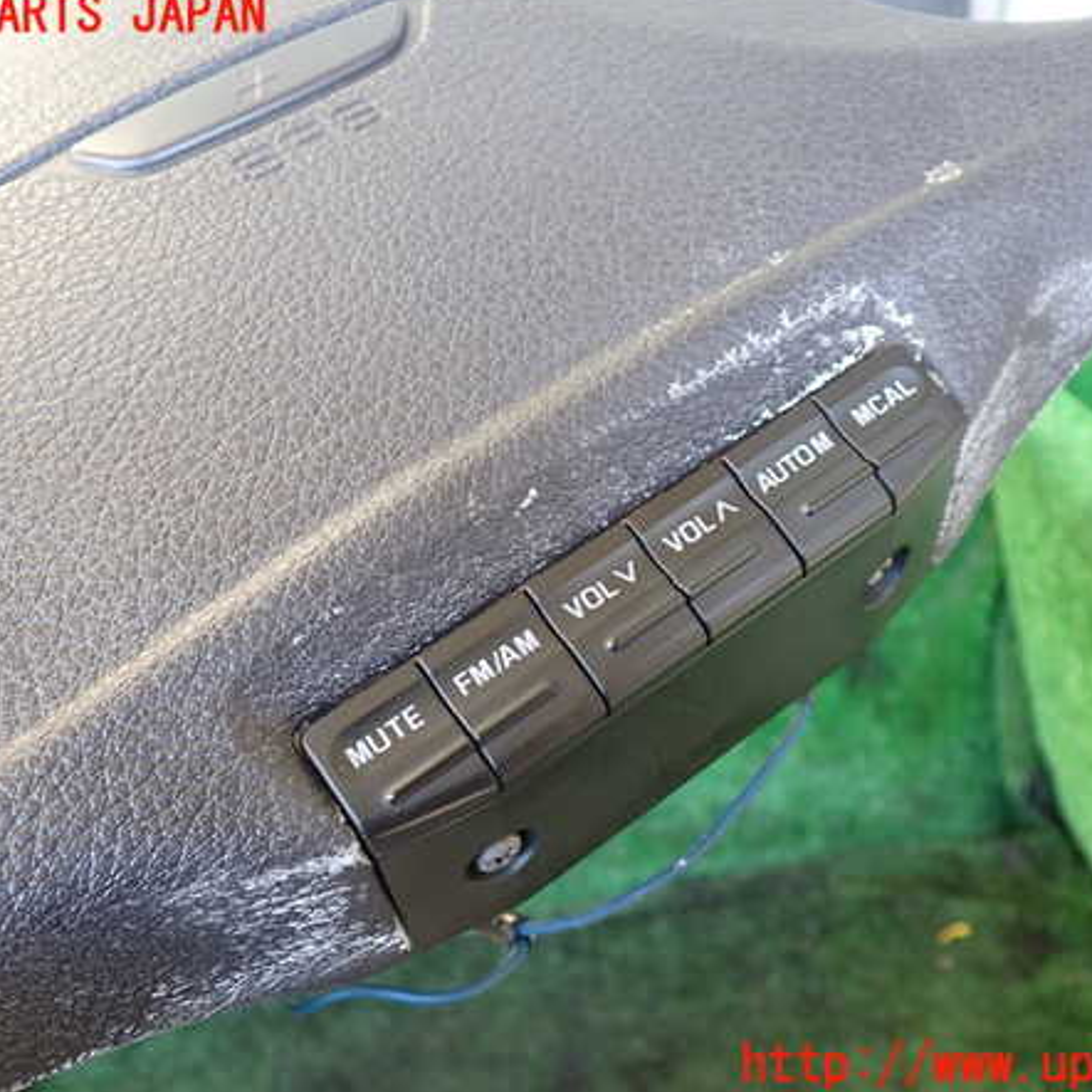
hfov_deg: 46.0
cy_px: 541
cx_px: 558
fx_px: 1285
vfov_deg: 46.0
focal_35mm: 36
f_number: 2.3
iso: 200
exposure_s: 1/40
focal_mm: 5.4
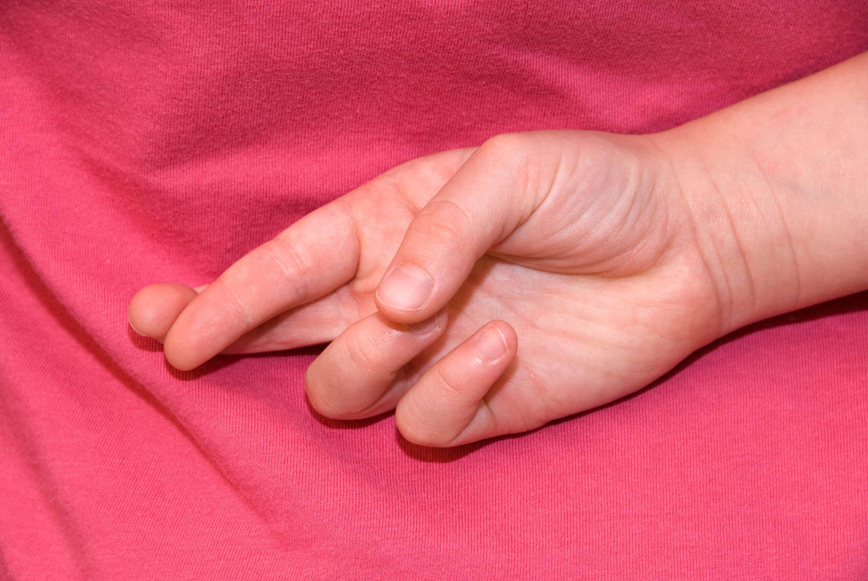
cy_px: 290
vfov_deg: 4.6
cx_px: 434
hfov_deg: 6.9
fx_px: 7242
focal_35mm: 300
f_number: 11
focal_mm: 200
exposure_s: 1/60
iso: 100
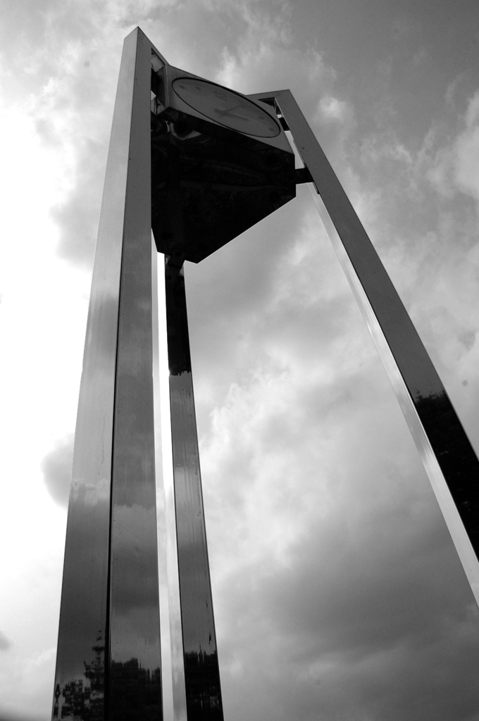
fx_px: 540
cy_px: 360
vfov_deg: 67.4
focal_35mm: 27
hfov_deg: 47.8
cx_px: 240
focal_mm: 18
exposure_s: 1/400
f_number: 14
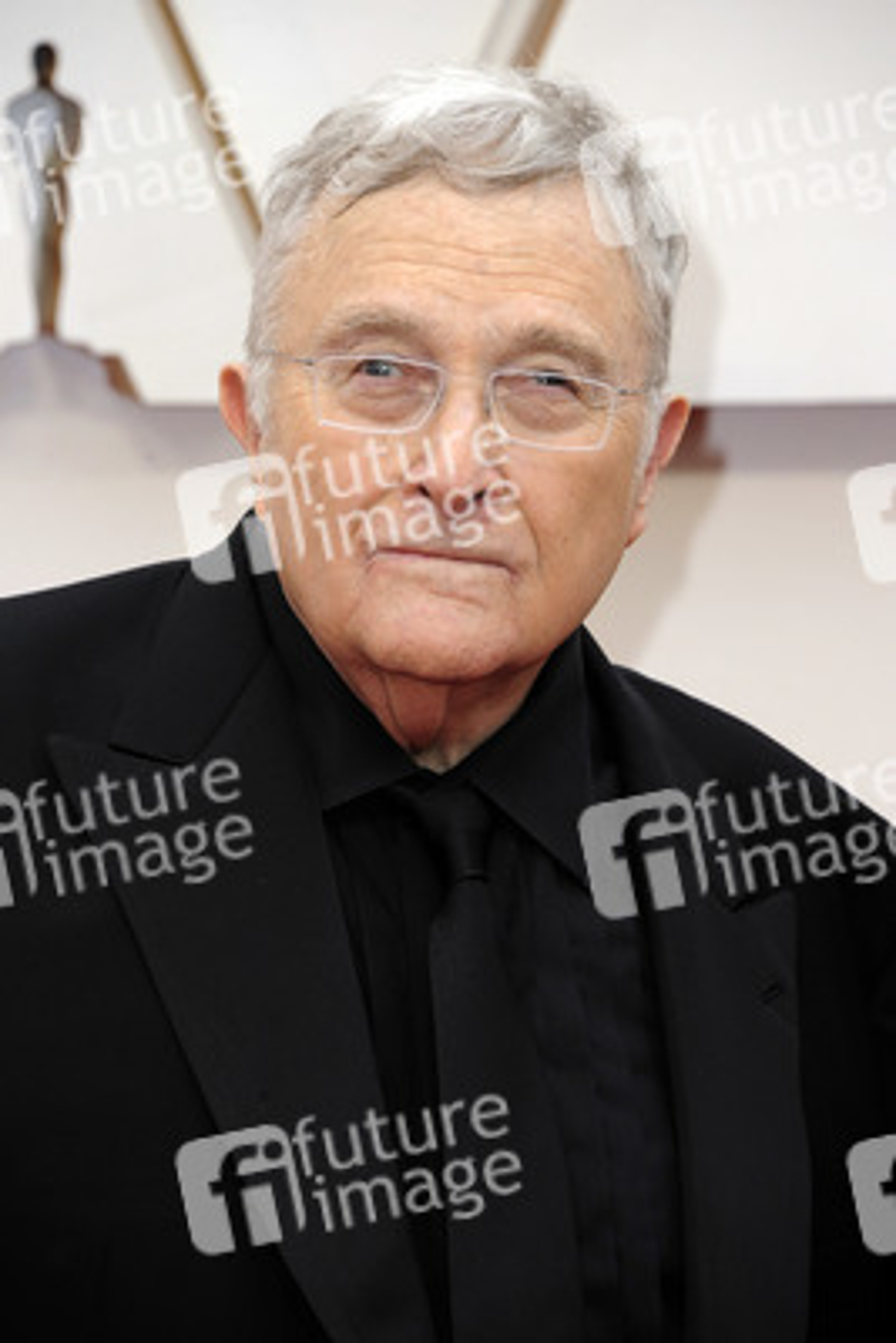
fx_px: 11189
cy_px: 672
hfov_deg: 4.6
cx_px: 448
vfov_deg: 6.9
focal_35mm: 300
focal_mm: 300
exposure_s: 1/200
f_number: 7.1
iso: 800
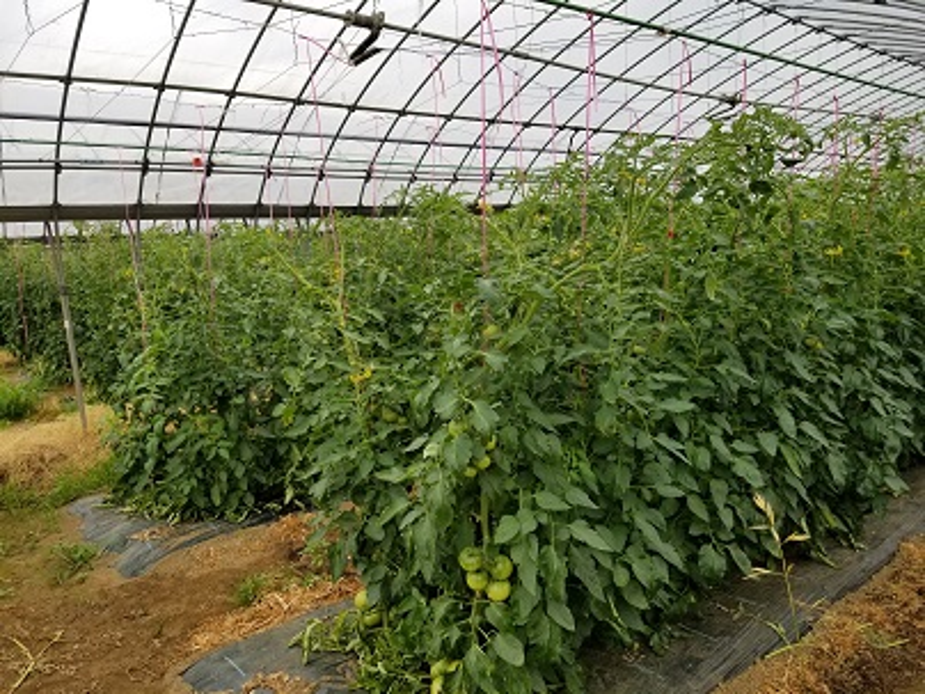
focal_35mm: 26
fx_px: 695
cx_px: 462
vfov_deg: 53.1
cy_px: 347
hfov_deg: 67.3
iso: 50
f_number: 1.7
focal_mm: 4.25
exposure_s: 1/293
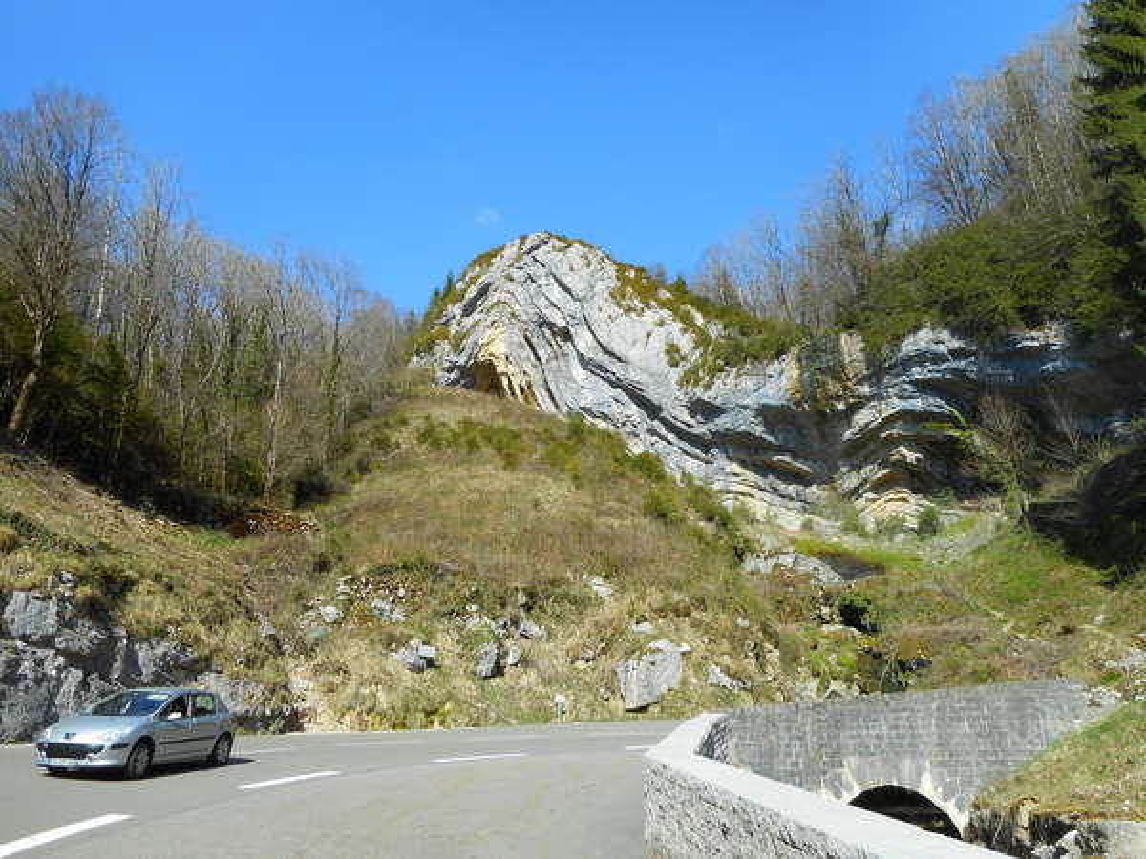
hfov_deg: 69.4
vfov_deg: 54.9
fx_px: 828
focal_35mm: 25
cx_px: 573
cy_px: 430
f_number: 3.7
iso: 80
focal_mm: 4.5
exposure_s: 1/500
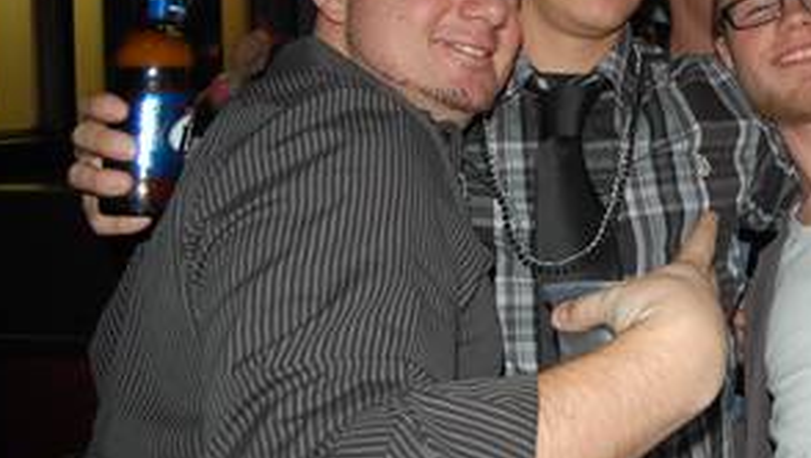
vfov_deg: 24.7
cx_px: 654
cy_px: 105
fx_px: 1033
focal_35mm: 48
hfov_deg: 41.0
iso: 400
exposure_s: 1/60
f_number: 3.5
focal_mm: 18
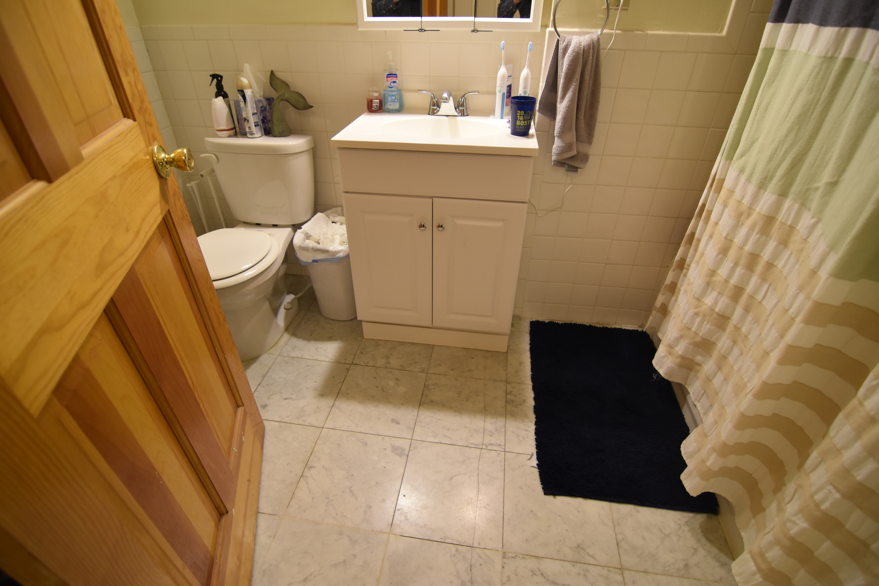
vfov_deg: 72.1
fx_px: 403
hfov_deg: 95.0
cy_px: 293
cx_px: 440
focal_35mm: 16
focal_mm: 11
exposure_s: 1/60
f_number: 2.8
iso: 800
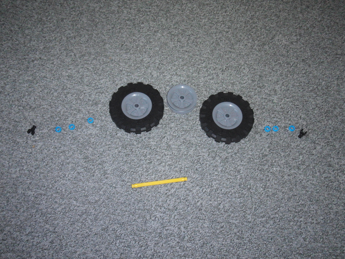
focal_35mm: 38
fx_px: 379
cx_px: 172
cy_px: 130
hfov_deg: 49.0
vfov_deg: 37.7
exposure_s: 1/40
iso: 400
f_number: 3.9
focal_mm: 6.66
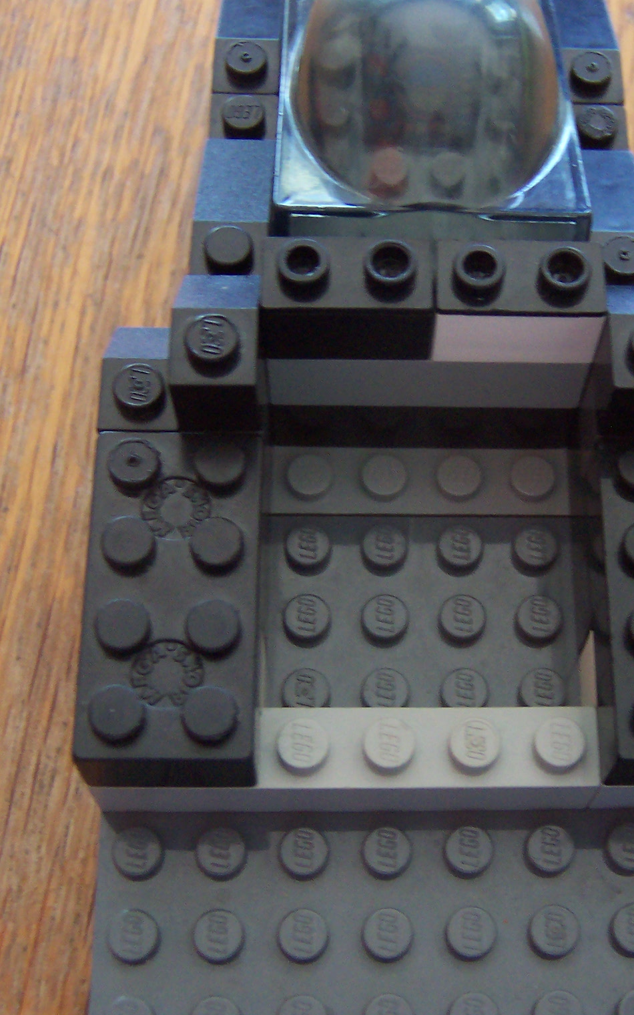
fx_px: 1410
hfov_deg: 25.1
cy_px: 508
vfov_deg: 39.6
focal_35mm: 51
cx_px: 475
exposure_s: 1/30
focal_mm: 5.6
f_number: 2.8
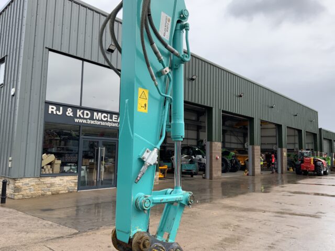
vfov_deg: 48.2
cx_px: 168
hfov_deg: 61.7
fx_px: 281
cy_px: 126
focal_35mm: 29
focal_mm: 3
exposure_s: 1/442
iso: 16
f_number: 1.8
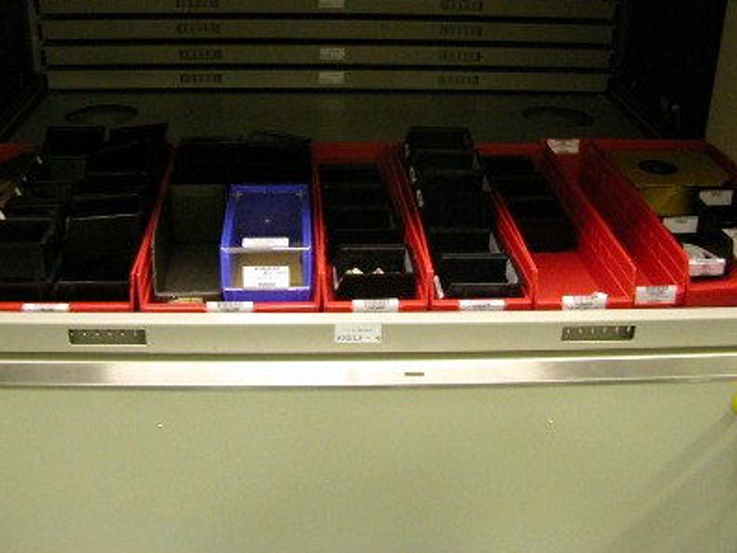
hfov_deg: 44.7
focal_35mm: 42
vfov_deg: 34.3
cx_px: 337
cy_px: 243
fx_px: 894
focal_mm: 5.6
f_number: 2.7
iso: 400
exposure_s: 1/16.5
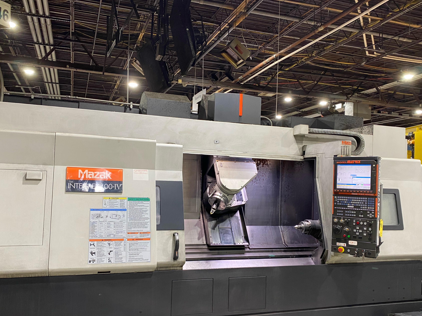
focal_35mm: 31
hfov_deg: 58.3
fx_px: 378
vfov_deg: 45.4
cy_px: 175
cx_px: 200
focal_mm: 4.25
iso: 125
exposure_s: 1/60
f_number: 1.8
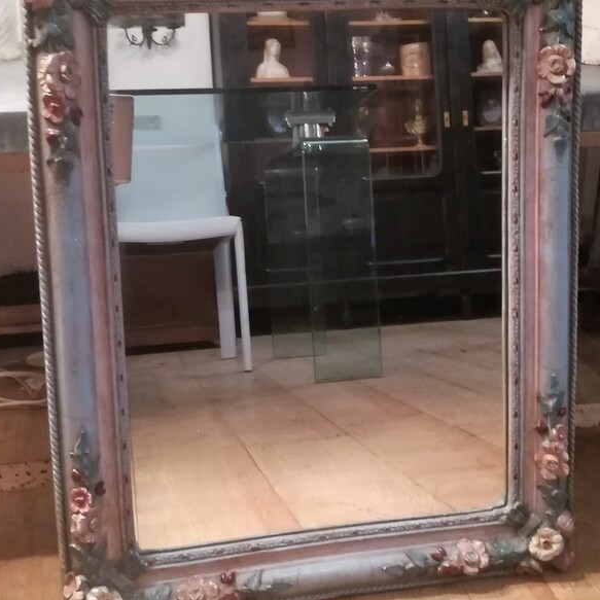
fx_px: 784
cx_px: 299
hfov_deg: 41.9
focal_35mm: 40
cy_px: 280
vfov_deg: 41.8
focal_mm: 3.83
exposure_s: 1/20
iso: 640
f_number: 2.2
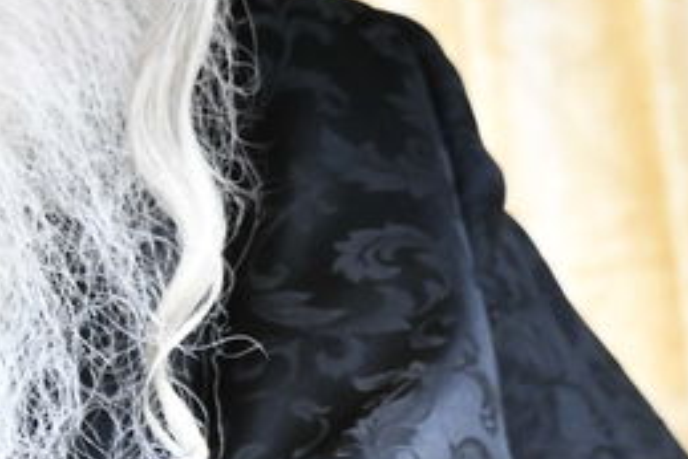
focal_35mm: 1080
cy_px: -203
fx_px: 20651
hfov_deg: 1.9
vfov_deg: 1.3
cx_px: -268
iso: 2000
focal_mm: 200
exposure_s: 1/100
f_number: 5.6
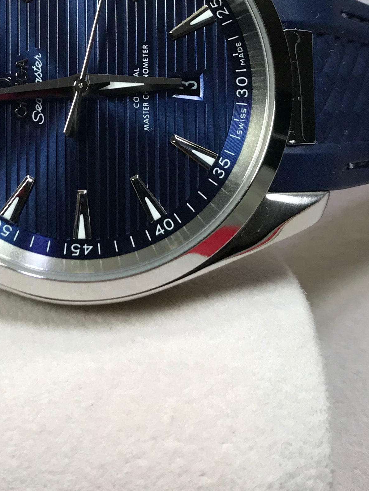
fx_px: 1009
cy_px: 92
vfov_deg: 26.8
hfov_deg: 20.4
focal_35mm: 71
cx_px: 63
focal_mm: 3.99
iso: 32
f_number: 1.8
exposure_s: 1/100
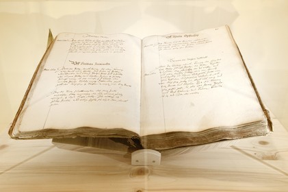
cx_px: 144
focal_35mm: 38
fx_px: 304
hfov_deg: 50.7
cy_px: 96
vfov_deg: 35.0
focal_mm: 38
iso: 1600
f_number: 14
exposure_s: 1/25
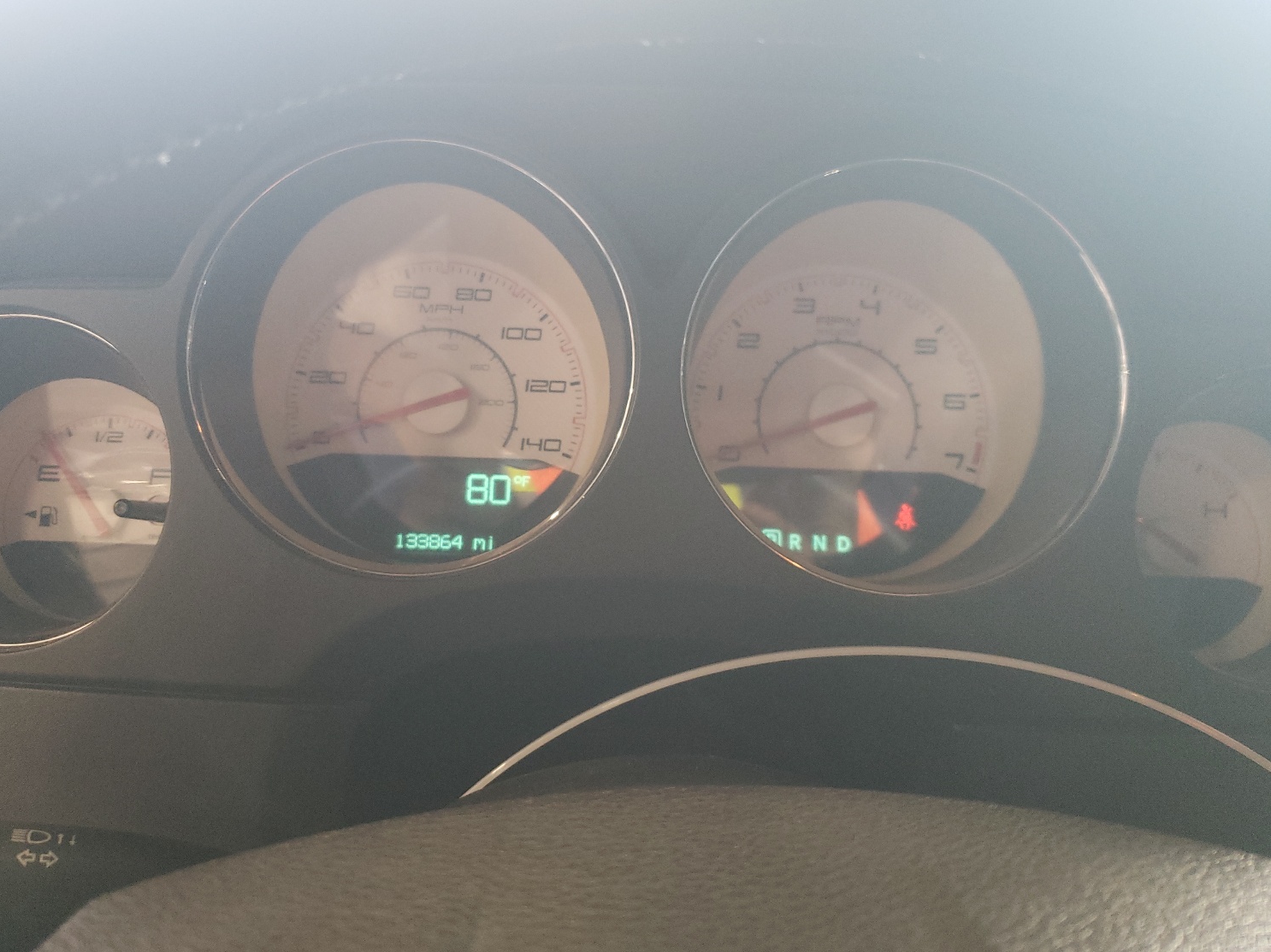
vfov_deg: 49.7
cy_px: 458
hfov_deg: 63.4
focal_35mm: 28
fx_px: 1028
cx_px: 614
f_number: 1.5
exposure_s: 1/50
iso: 182
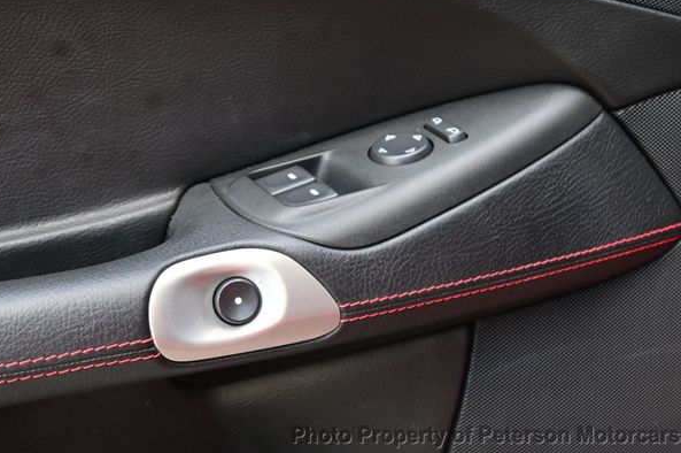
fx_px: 1531
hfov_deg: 25.1
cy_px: 212
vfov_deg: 16.8
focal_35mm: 81
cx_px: 350
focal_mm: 50
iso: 500
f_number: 6.3
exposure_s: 1/80
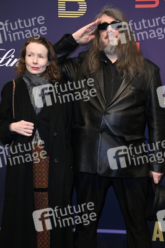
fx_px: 427
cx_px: 82
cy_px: 124
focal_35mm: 62
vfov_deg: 32.4
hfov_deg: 21.9
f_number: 6.3
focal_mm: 62
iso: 500
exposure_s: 1/250
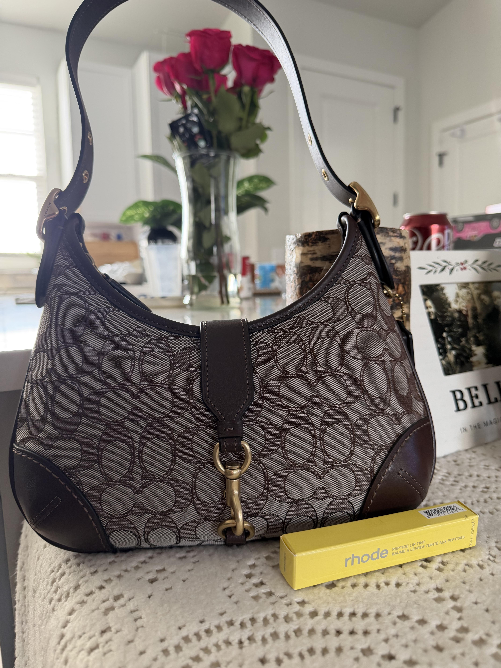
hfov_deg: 56.8
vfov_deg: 71.6
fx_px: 463
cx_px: 250
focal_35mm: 24
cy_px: 334
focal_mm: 6.76
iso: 200
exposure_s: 1/75
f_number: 1.78
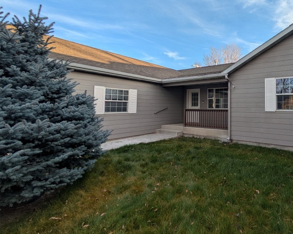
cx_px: 214
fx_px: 173
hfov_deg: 75.5
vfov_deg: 67.6
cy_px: 98
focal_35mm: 20
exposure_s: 1/491
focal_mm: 1.83
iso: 50
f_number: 2.2
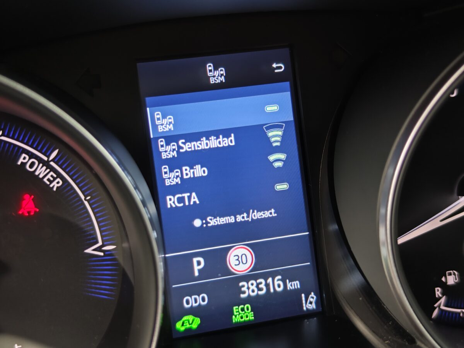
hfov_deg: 73.9
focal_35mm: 23
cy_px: 174
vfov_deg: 58.9
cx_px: 232
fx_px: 308
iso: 3009
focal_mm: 7.01
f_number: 1.69
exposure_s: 1/33.3
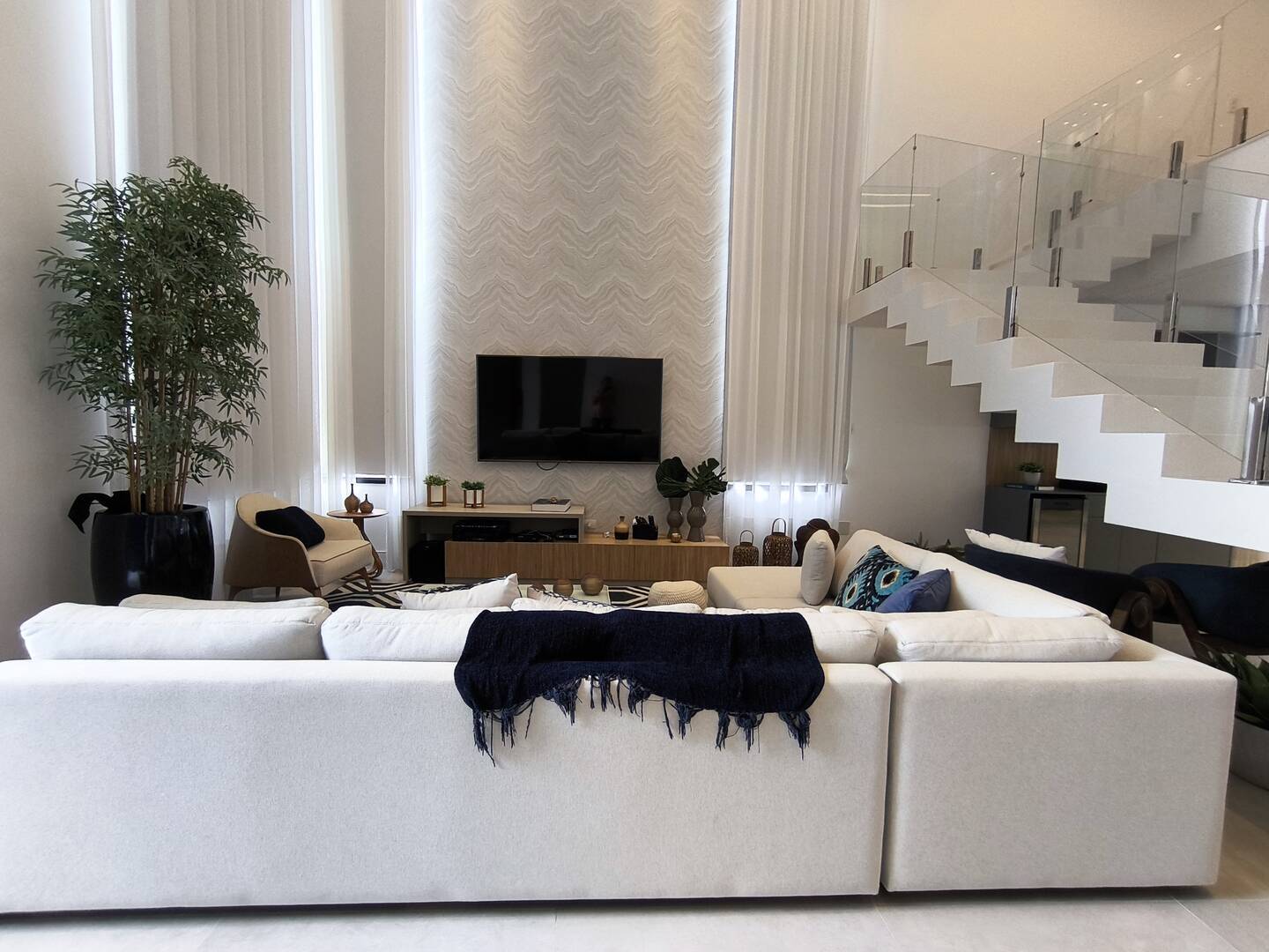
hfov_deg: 94.5
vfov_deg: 78.1
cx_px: 634
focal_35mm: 16
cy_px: 476
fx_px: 587
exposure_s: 1/60
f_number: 2.2
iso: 125
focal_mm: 1.65
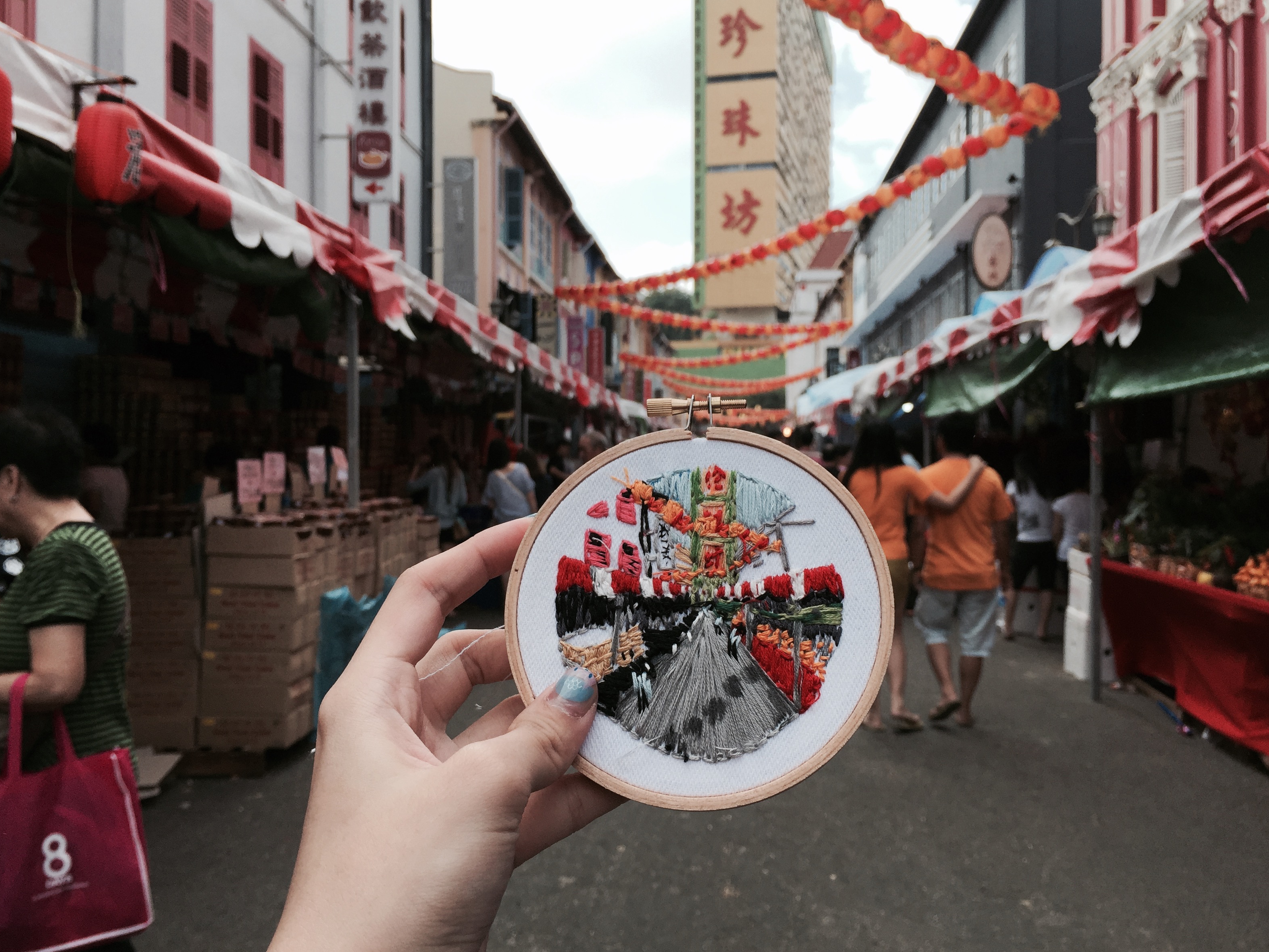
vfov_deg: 46.8
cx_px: 644
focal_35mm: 30
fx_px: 1100
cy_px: 466
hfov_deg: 60.0
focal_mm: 4.15
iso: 32
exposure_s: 1/1068
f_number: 2.2
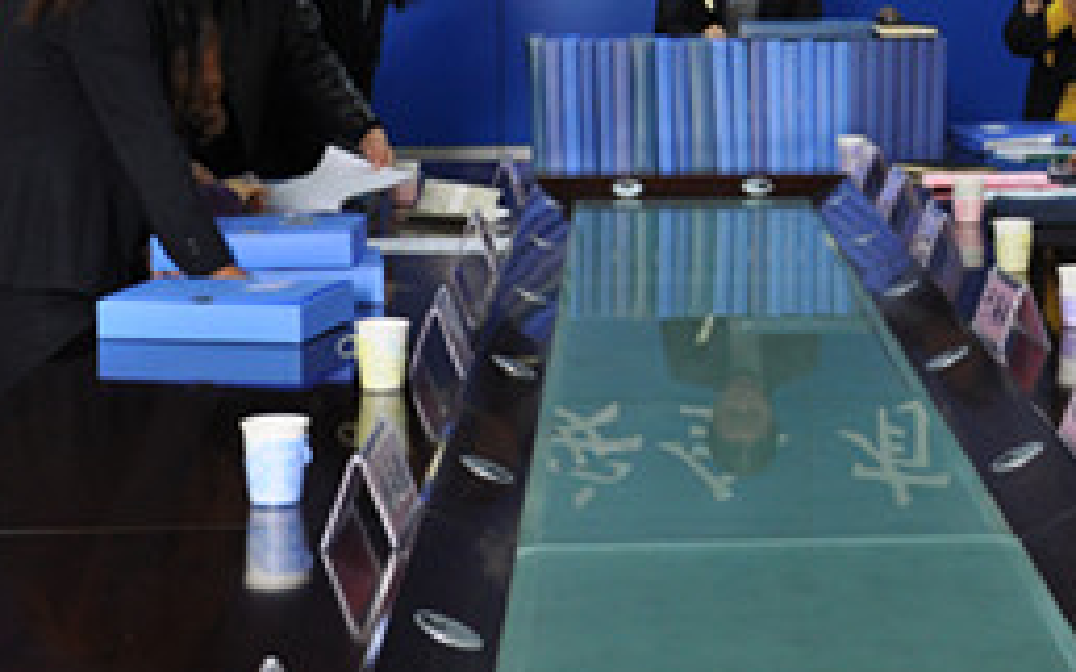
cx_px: 901
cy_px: 33
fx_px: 2614
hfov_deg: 22.8
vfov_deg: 14.4
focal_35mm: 89
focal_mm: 25
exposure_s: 1/60
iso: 500
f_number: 4
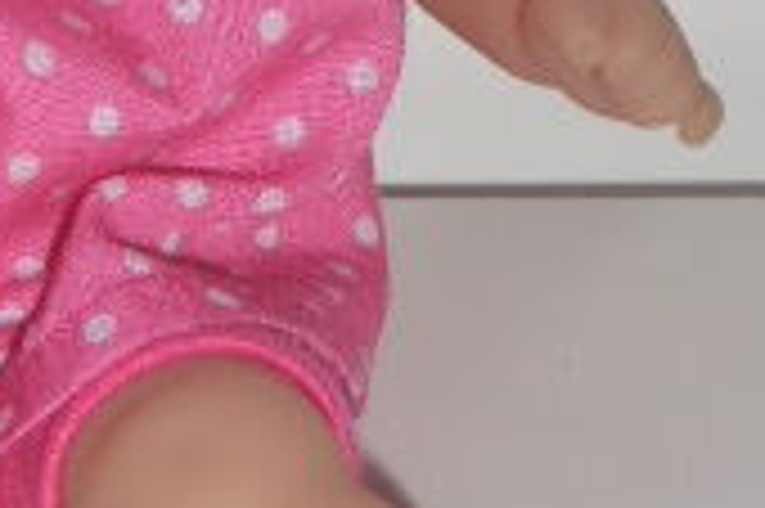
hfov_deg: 11.3
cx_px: -63
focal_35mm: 180
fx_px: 3821
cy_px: -265
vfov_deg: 7.5
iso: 160
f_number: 4.1
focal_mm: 7.9
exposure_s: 1/60
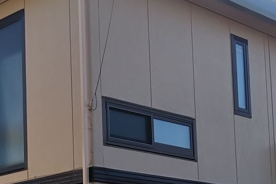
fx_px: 728
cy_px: 213
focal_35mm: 95
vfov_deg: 14.0
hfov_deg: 21.5
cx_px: 130
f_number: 2.2
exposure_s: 1/742
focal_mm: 4
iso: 20
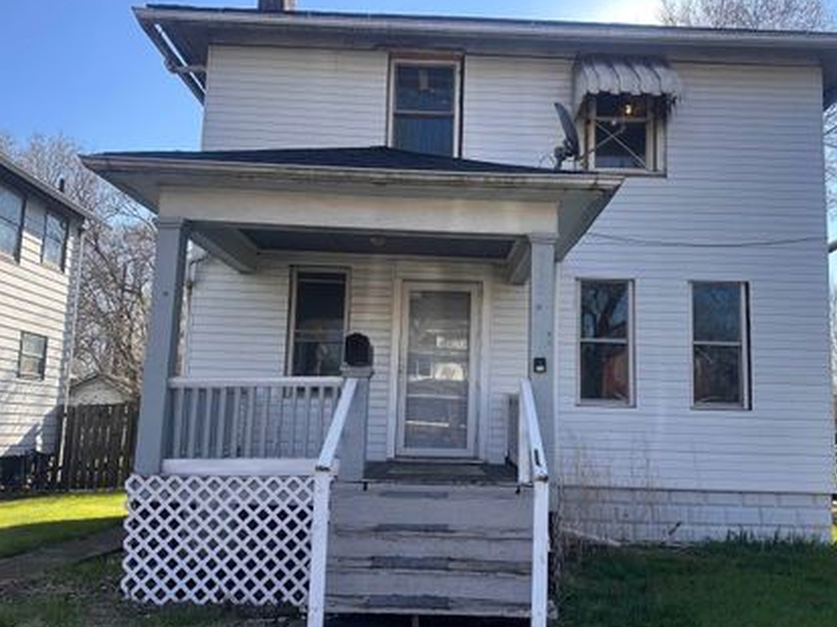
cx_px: 471
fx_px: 701
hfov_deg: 61.5
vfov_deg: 48.1
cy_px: 337
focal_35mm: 29
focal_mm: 6.86
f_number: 1.78
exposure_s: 1/1517
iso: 80
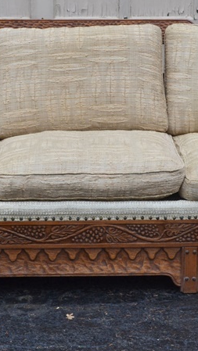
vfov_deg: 20.4
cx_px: 120
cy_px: 163
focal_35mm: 105
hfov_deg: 11.5
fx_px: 979
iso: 400
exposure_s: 1/80
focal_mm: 30
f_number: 8
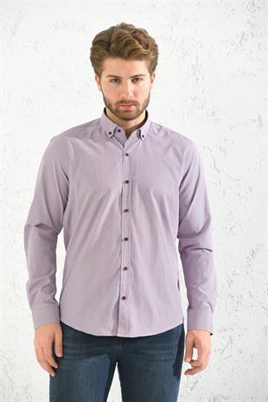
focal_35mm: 170
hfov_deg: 8.1
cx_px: 134
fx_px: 1898
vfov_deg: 12.1
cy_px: 201
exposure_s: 1/160
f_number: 6.3
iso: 125
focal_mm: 170
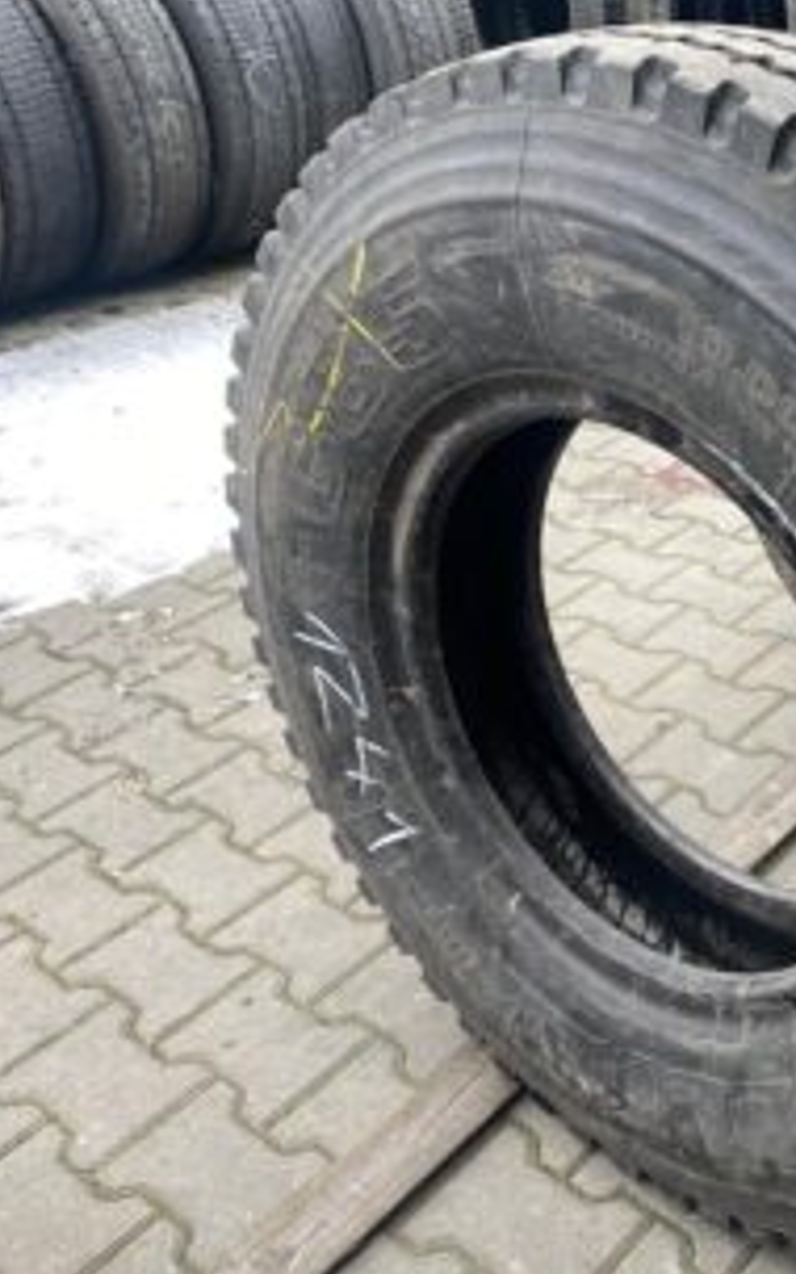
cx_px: 712
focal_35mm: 39
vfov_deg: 50.4
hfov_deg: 31.3
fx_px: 1354
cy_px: 647
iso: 80
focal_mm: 4.25
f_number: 1.8
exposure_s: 1/100
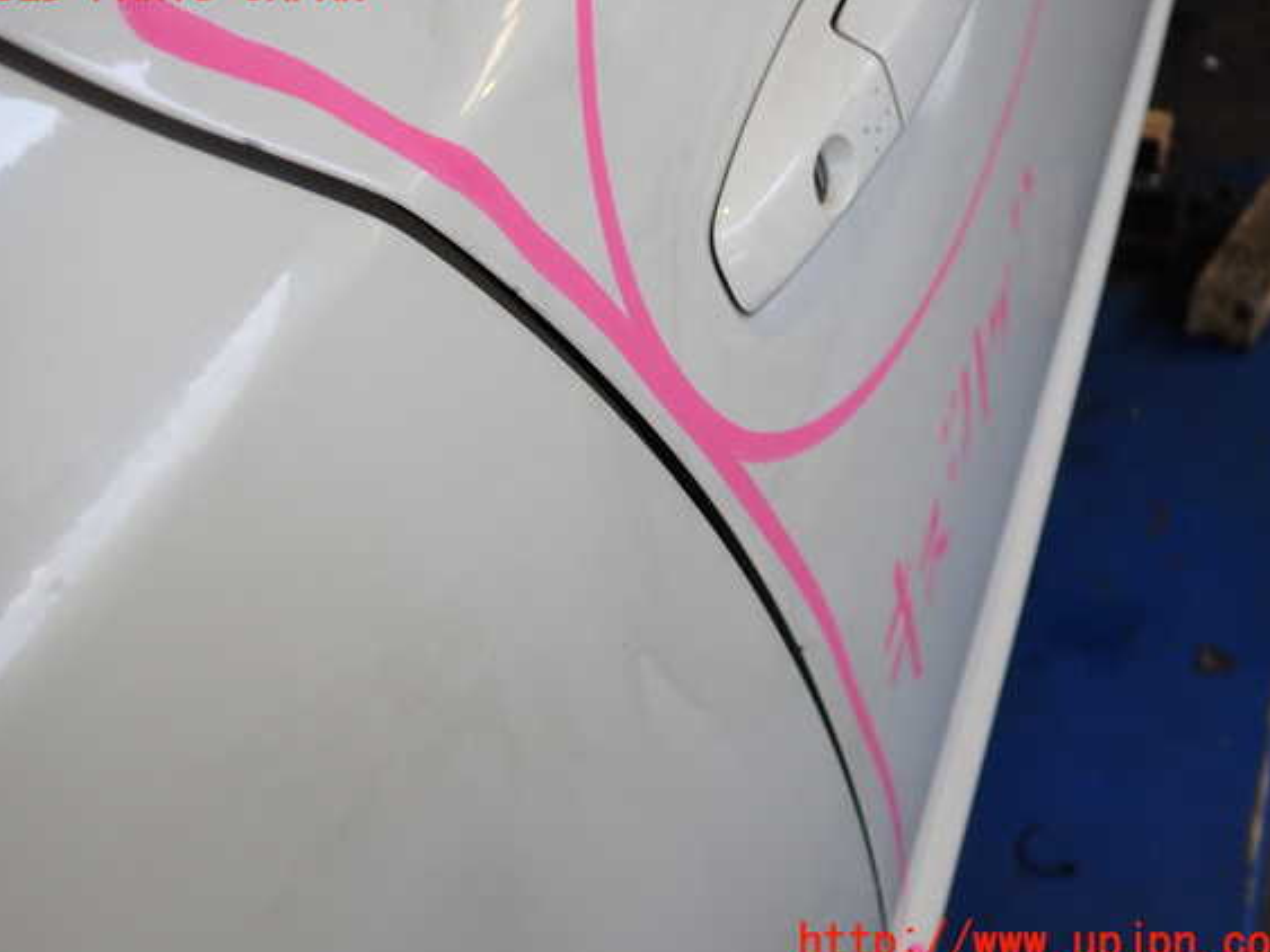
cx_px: 632
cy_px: 465
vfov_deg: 44.1
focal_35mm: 32
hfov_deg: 56.8
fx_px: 1174
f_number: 2.3
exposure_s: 1/125
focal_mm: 5.4
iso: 100
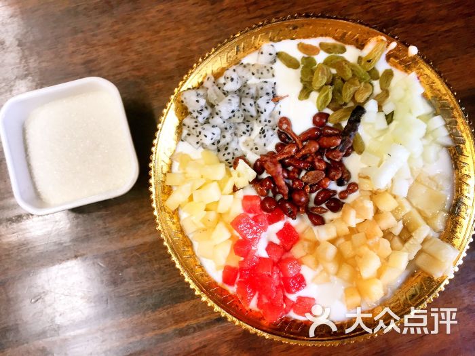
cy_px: 178
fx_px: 398
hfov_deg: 61.7
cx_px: 238
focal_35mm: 29
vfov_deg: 48.2
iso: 100
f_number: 2.2
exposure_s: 1/33
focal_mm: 4.15
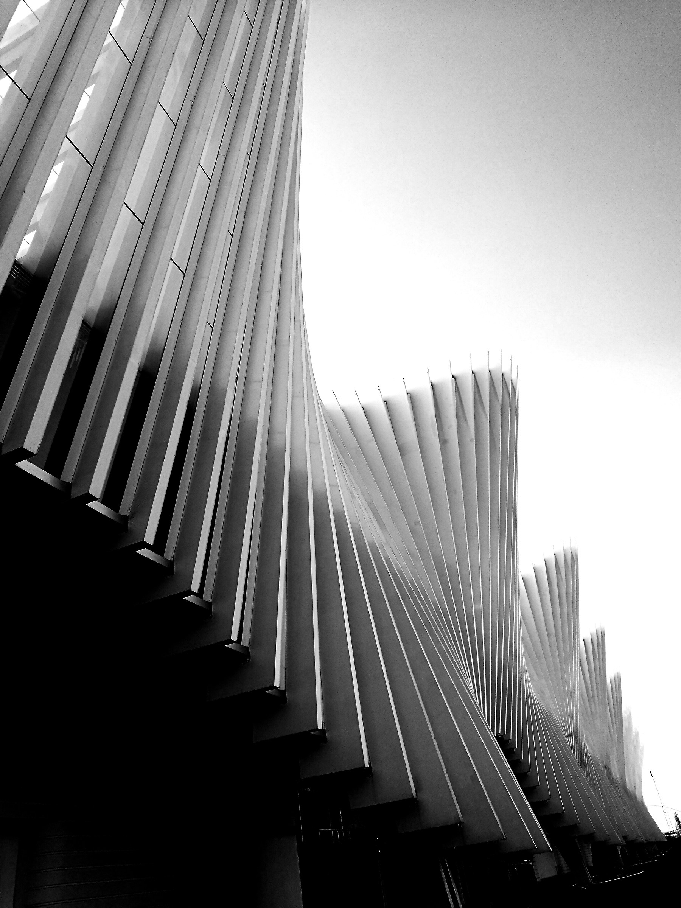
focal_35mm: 27
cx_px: 340
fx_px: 708
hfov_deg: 51.4
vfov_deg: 65.3
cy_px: 454
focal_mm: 4.5
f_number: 2.2
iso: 50
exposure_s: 1/479
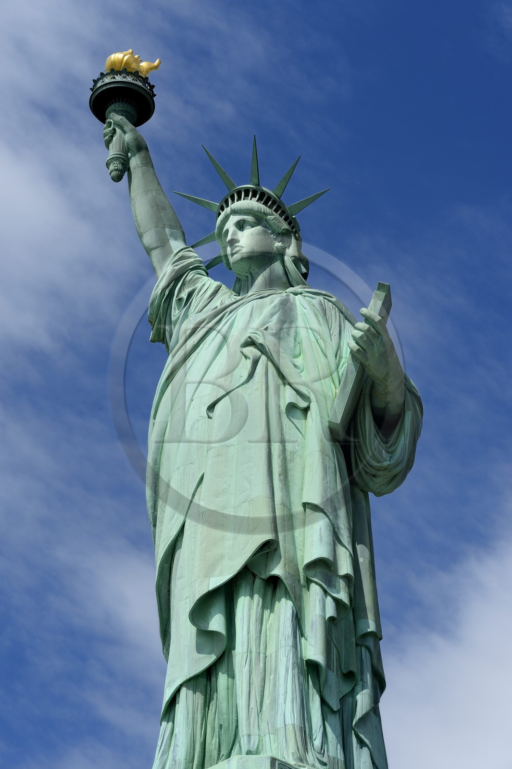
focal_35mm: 110
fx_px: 2349
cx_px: 256
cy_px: 384
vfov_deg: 18.6
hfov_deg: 12.4
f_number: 11
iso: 200
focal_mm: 110
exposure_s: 1/400
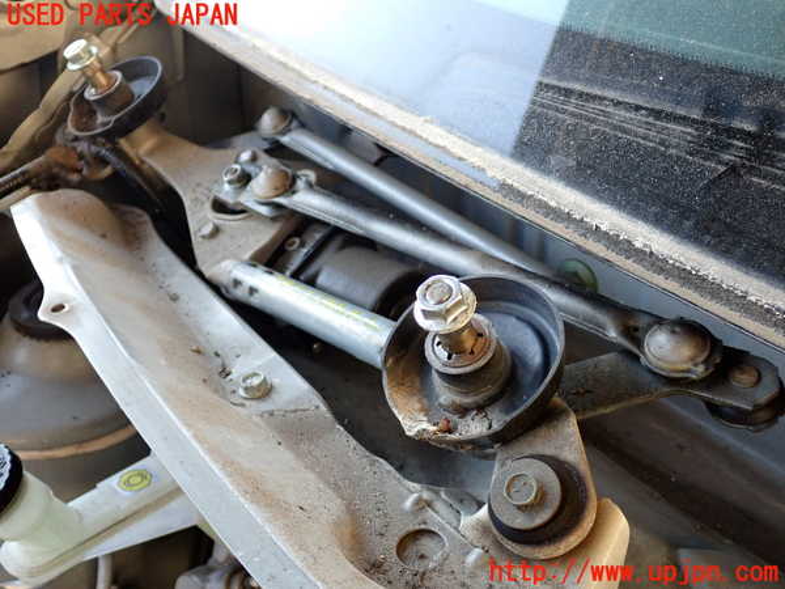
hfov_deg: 49.0
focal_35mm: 38
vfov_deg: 37.7
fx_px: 862
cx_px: 392
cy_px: 294
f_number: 2.7
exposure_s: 1/125
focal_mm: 6.83
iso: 400
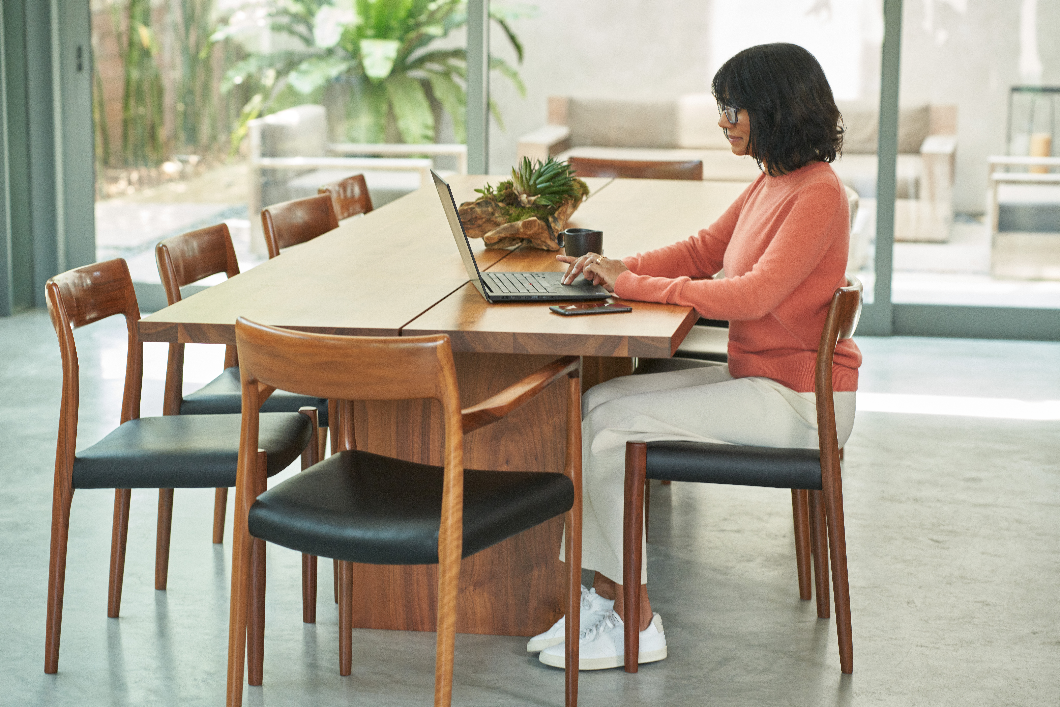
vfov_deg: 16.1
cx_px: 530
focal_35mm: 85
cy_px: 354
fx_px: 2503
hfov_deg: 23.9
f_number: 3.2
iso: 1600
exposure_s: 1/250
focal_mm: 85
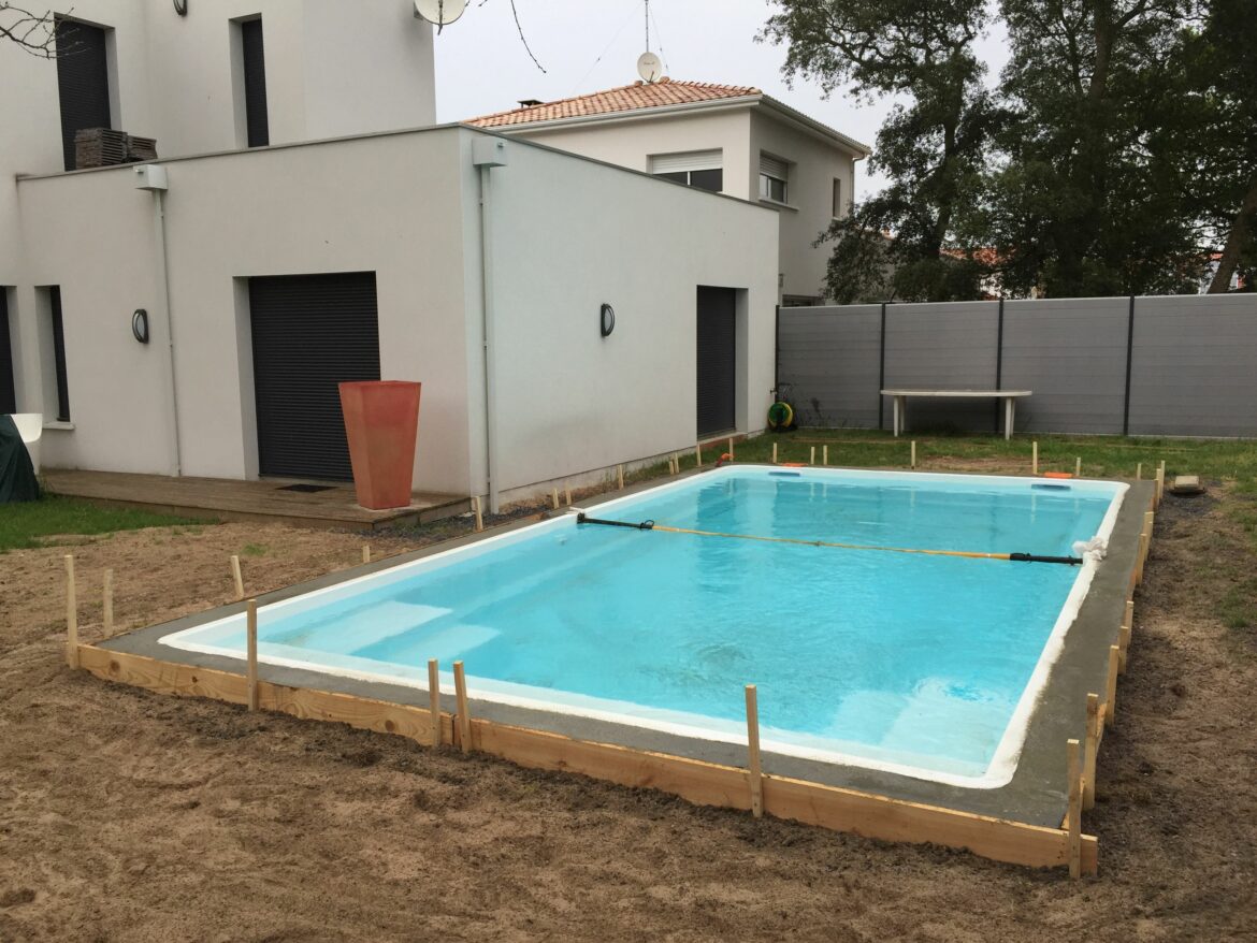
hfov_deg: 61.6
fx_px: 1053
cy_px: 472
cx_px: 628
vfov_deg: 48.2
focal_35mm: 29
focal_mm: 4.15
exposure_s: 1/314
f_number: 2.2
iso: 32
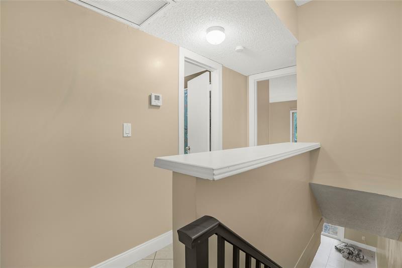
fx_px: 167
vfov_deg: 77.3
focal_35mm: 15
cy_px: 134
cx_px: 201
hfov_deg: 100.4
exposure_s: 1/6
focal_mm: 10
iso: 100
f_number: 8
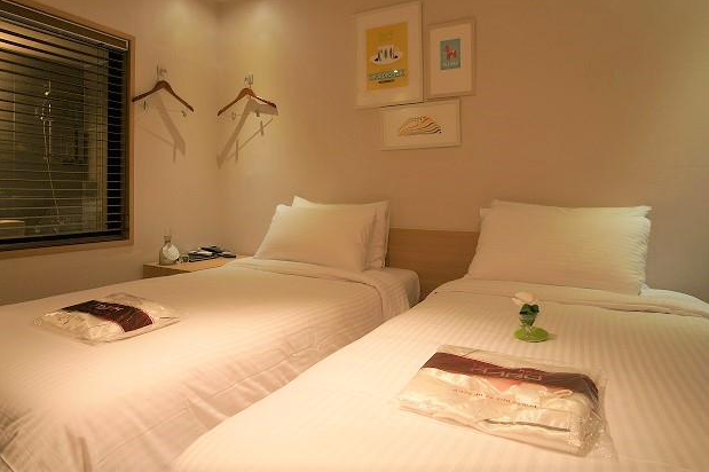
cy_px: 192
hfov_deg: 78.4
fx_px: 433
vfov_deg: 56.8
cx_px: 320
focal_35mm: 22
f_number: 11
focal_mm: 18
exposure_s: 1/1.25
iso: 160
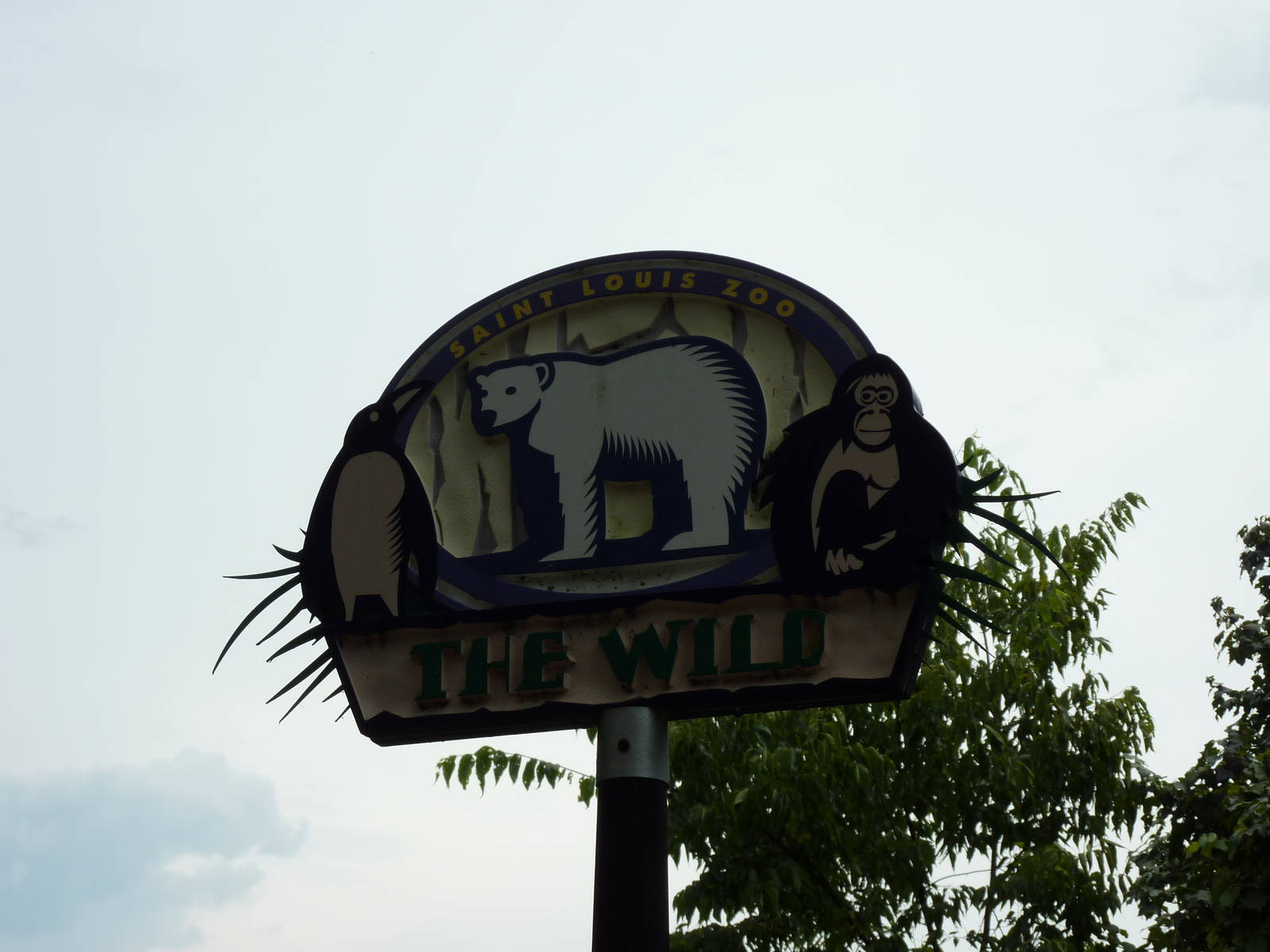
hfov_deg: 23.6
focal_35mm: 83
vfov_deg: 17.8
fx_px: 3045
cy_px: 476
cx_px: 635
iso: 80
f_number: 5
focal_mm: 13.7
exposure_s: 1/640
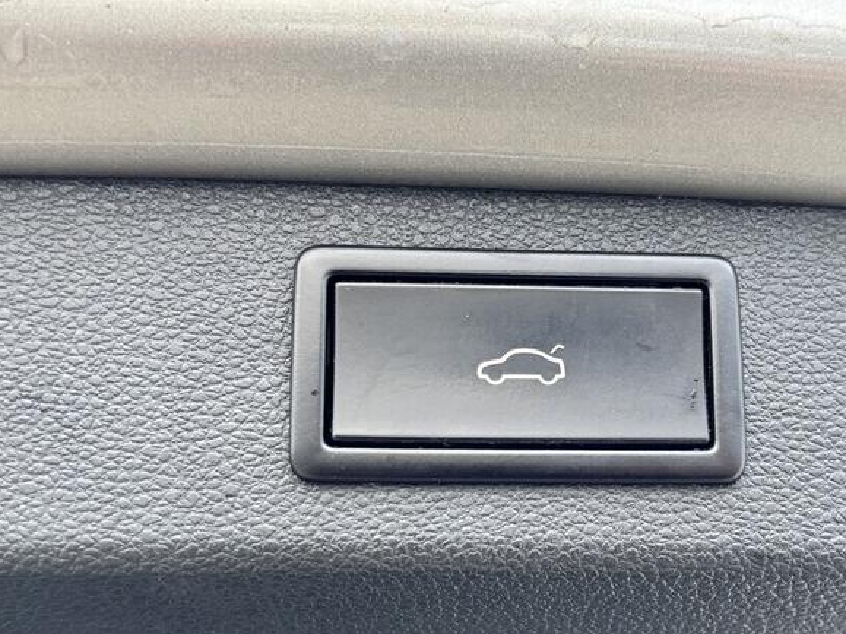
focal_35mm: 46
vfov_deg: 31.4
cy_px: 397
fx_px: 1124
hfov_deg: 41.1
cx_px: 507
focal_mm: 5.96
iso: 100
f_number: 1.6
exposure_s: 1/121
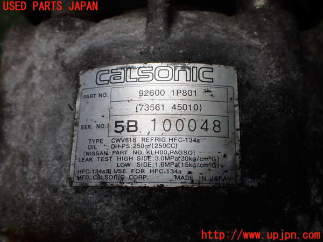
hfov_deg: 51.4
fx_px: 336
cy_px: 121
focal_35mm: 36
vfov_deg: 39.7
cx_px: 162
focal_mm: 6.37
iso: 100
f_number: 3.5
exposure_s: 1/200
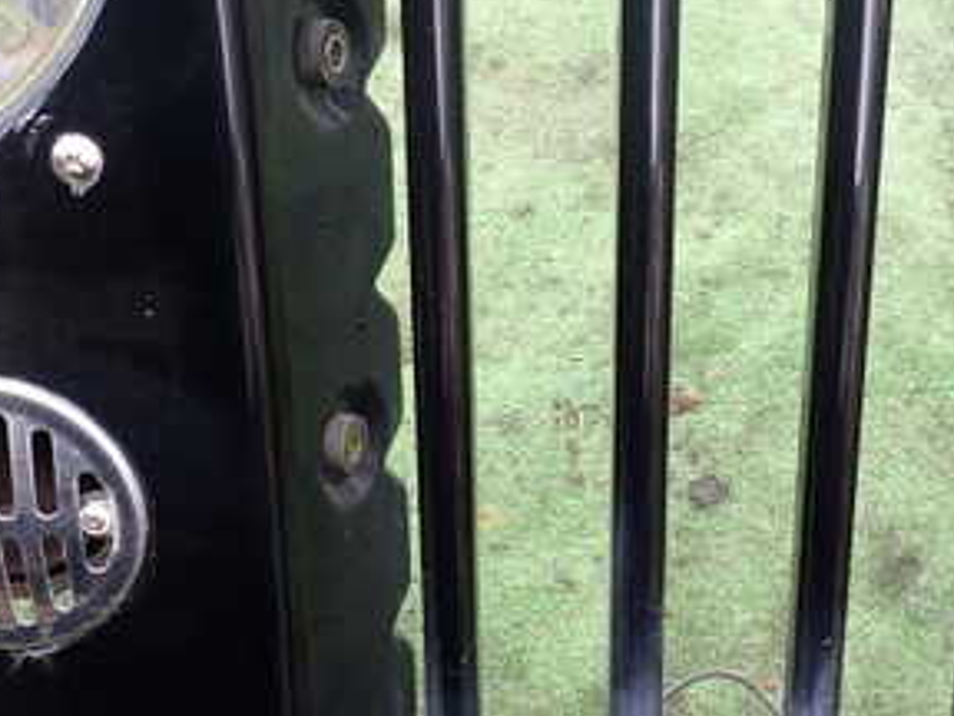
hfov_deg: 35.9
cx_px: 729
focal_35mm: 52
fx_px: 1433
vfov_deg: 27.8
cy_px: 507
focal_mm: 4.5
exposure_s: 1/200
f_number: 2.8
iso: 100
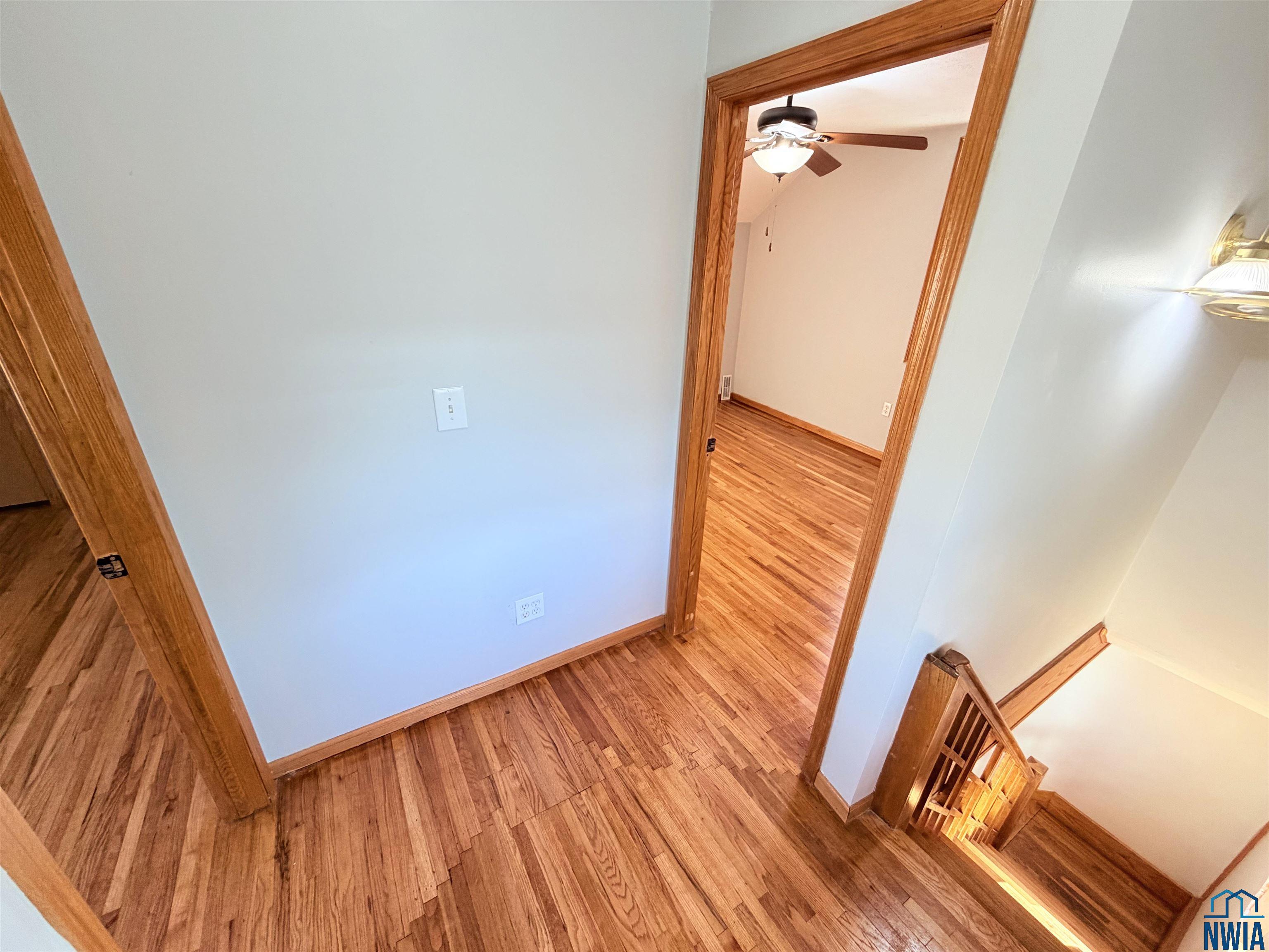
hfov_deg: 102.1
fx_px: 513
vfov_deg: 85.7
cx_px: 634
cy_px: 476
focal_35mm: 14
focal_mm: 2.22
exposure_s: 1/60
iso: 160
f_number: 2.2
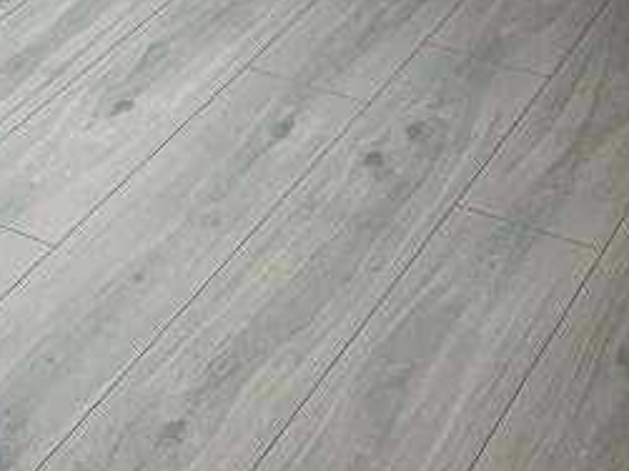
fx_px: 1925
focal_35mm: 106
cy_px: -243
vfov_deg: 13.2
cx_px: -30
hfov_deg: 18.0
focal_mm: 4.25
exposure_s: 1/100
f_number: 1.8
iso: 50
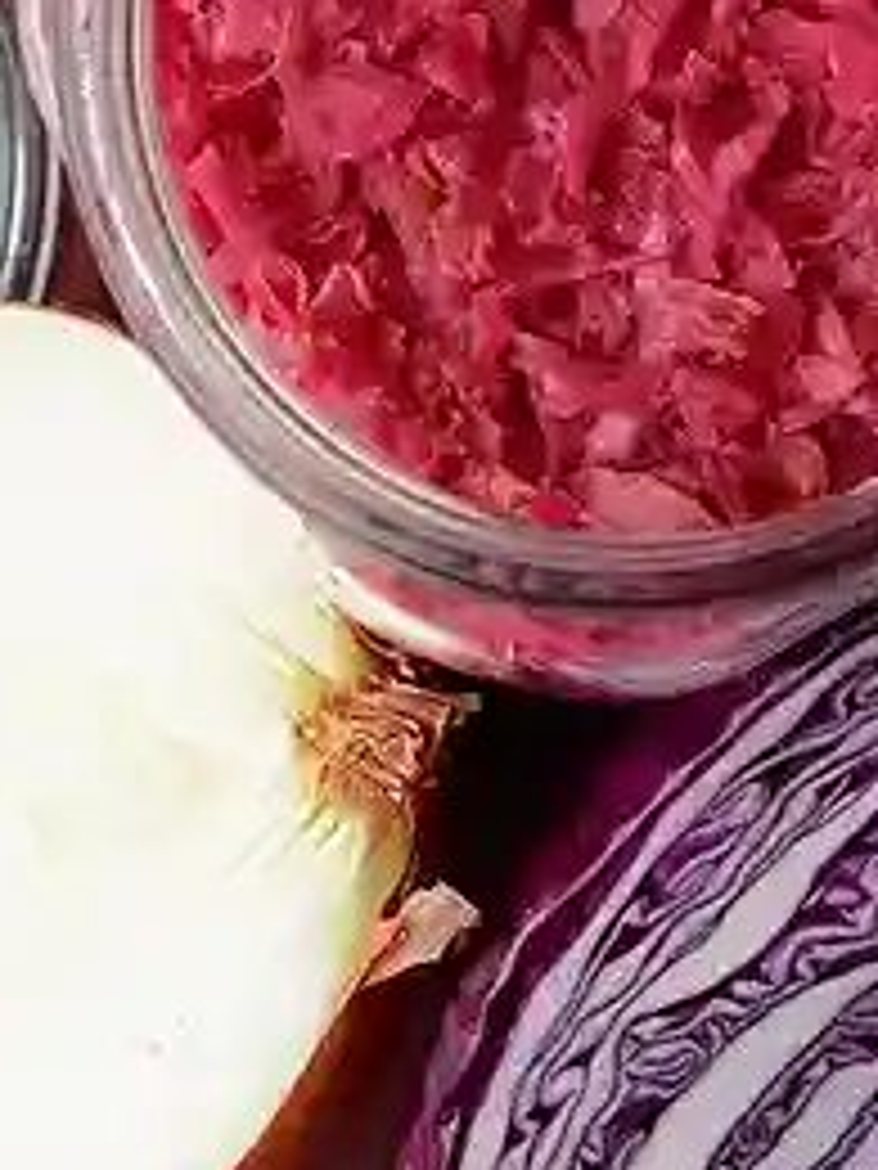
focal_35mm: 153
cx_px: 567
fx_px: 5174
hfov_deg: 9.7
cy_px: 130
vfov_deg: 12.8
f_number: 6.3
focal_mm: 36
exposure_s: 1/160
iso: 400
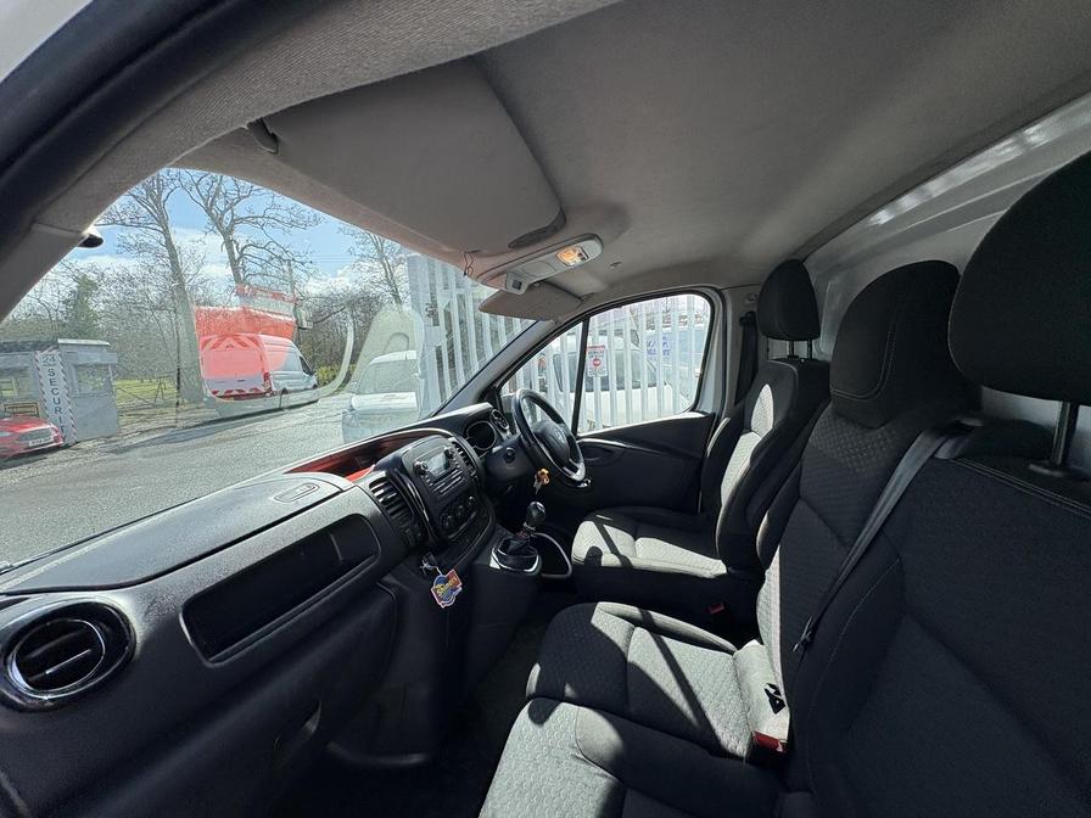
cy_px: 409
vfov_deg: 85.7
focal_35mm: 14
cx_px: 546
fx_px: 441
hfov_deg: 102.1
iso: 40
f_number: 2.2
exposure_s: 1/610
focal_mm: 2.22
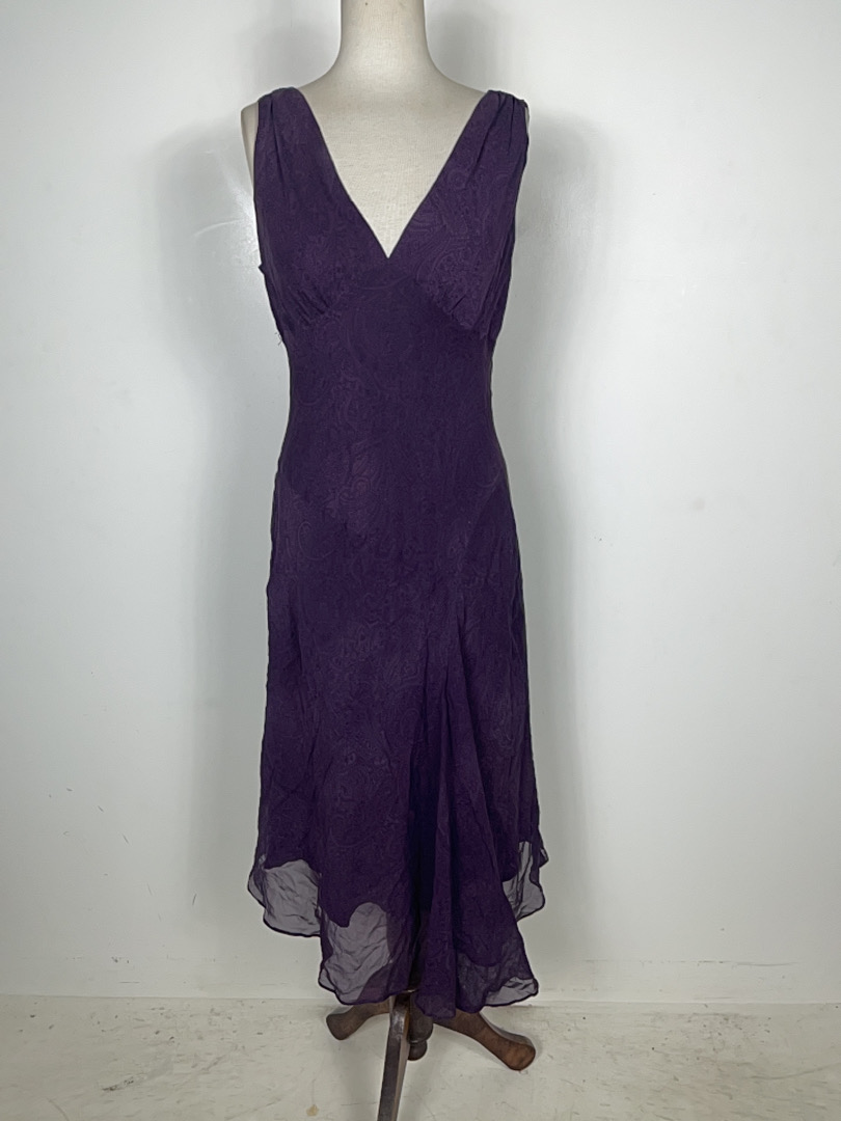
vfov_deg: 65.3
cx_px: 420
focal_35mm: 27
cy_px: 560
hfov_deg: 51.4
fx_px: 875
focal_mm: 5.1
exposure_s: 1/158
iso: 32
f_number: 1.6
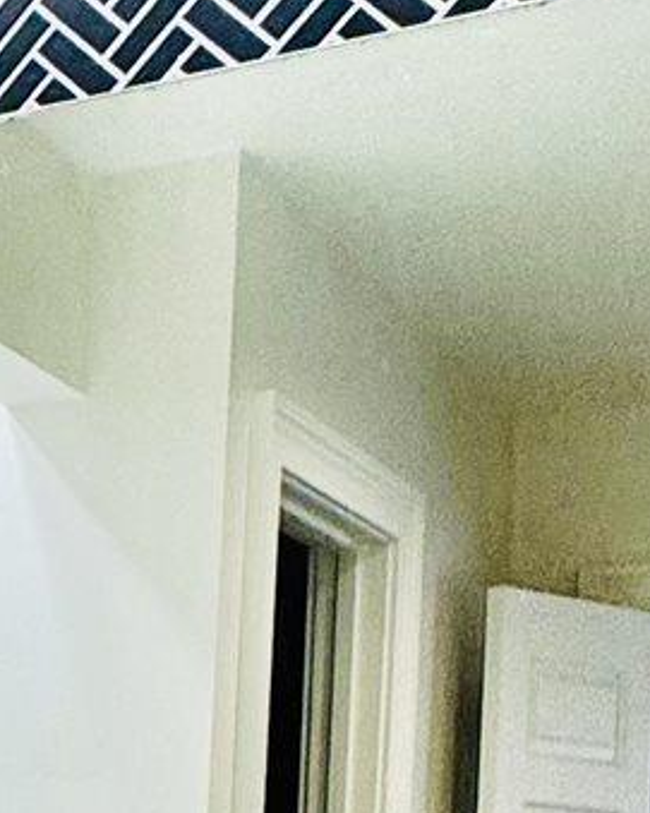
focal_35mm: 93
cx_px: -616
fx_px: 2237
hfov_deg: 14.1
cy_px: 1036
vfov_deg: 19.2
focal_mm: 2.22
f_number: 2.2
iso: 125
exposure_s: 1/120
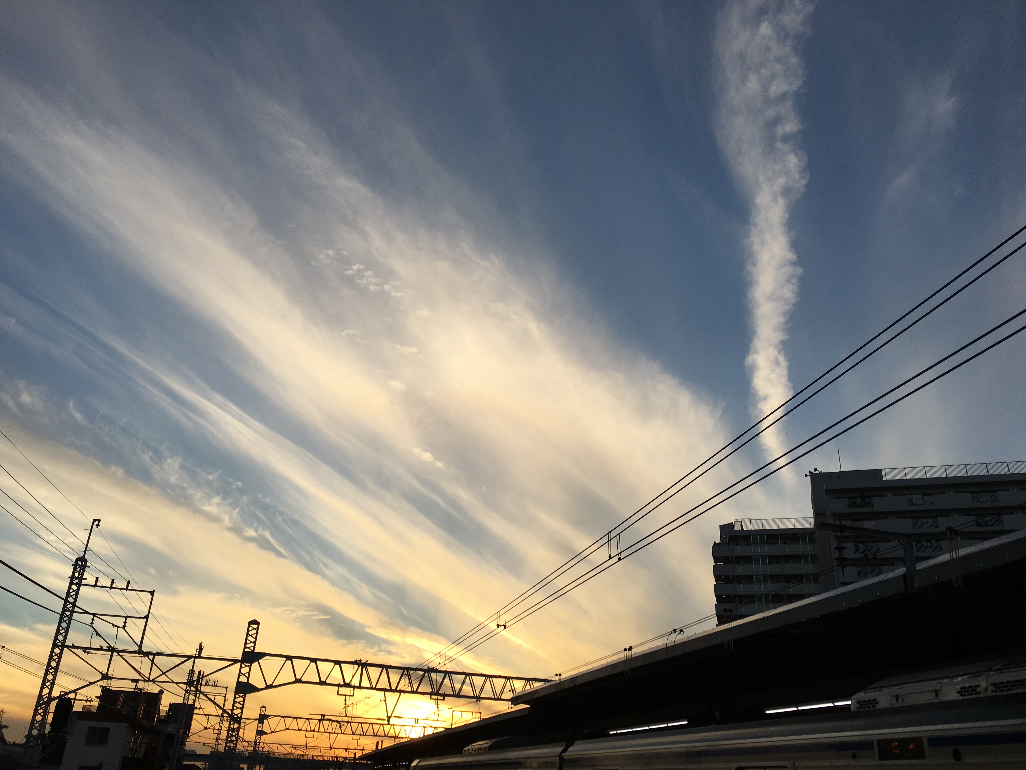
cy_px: 385
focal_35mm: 29
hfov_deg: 61.7
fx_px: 860
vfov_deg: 48.2
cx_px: 513
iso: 25
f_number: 2.2
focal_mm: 4.15
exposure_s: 1/1026
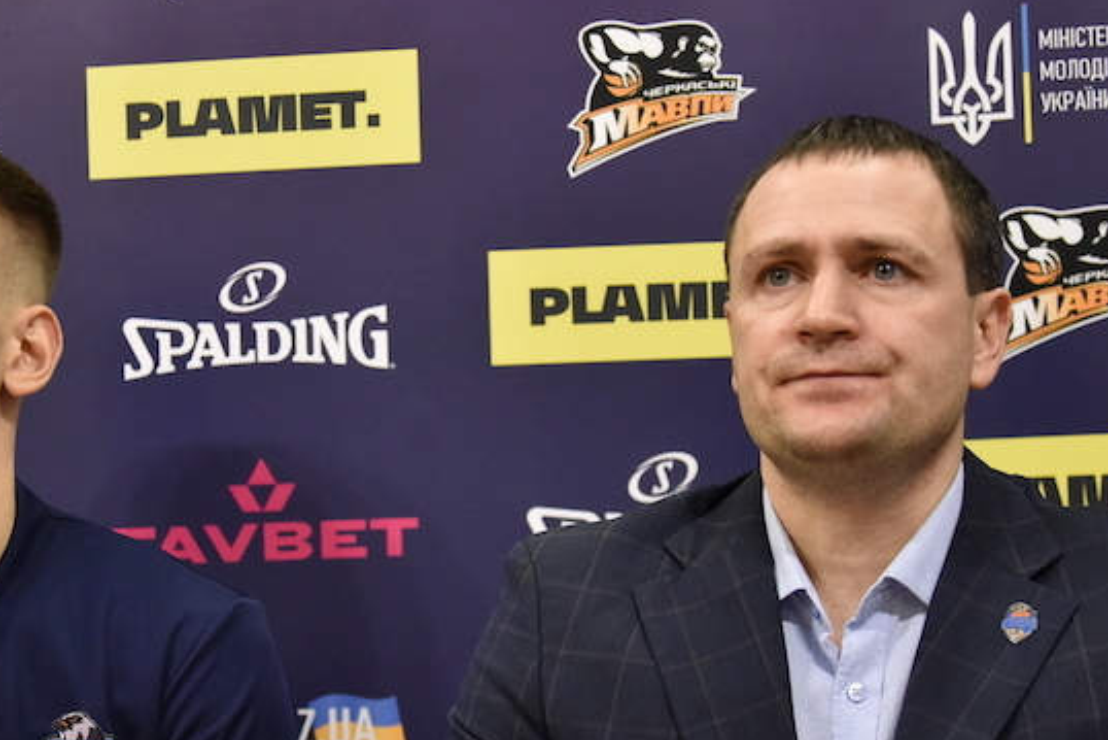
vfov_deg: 10.0
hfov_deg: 14.9
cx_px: 365
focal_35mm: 137
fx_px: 4217
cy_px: 512
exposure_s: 1/640
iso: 5000
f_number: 2.8
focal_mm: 72
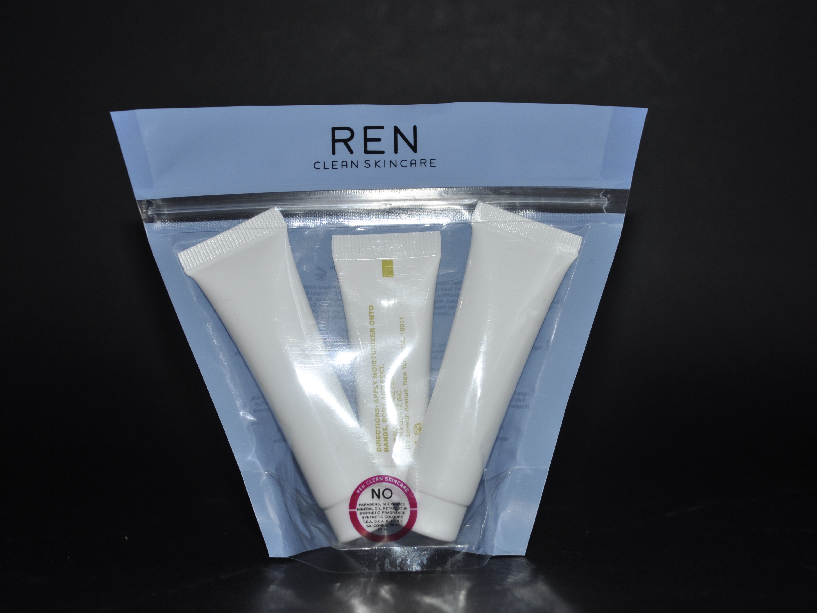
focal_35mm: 63
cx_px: 397
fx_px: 1487
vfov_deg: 23.3
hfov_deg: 30.7
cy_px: 308
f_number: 4.5
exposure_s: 1/60
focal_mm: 38
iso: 280
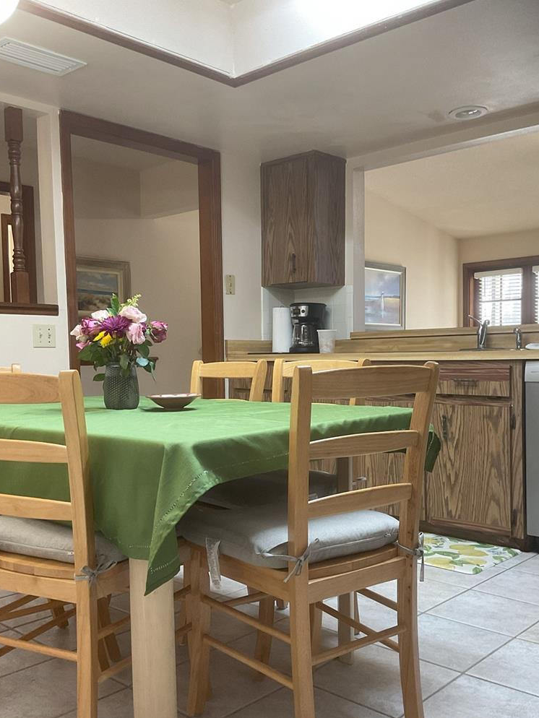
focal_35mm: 35
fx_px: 726
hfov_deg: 40.7
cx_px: 285
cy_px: 399
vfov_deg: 52.5
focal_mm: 3
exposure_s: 1/60
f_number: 1.8
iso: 125
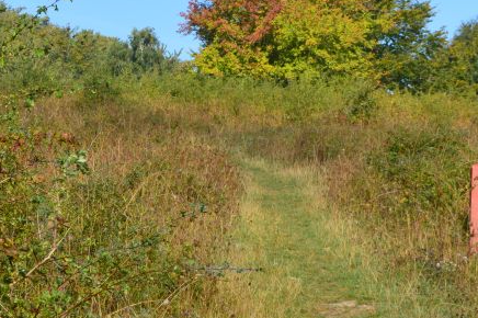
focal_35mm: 134
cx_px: 311
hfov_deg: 15.3
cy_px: 120
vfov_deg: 10.2
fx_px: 1778
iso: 400
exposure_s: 1/400
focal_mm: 38
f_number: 11
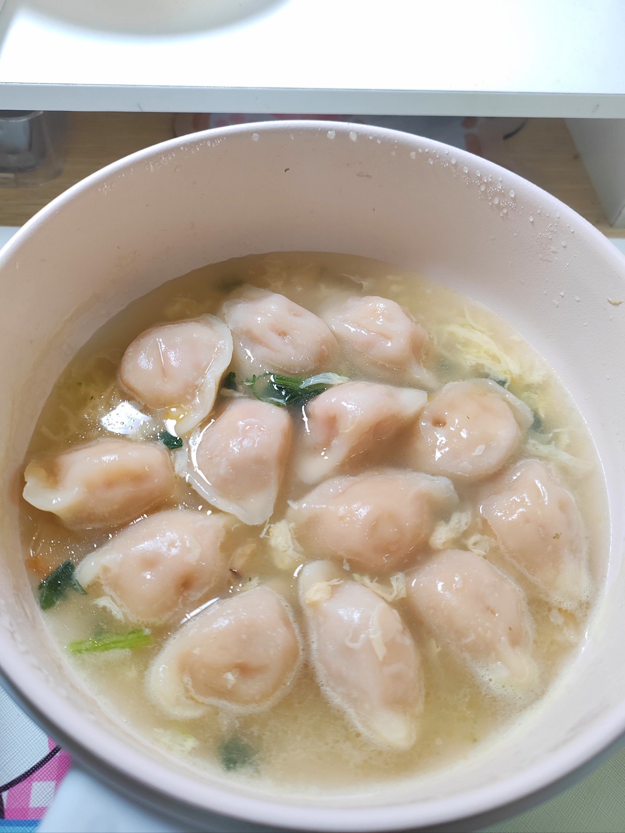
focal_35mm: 27
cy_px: 416
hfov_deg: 51.4
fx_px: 650
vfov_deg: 65.3
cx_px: 312
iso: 1600
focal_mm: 6.14
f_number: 1.8
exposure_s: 1/100
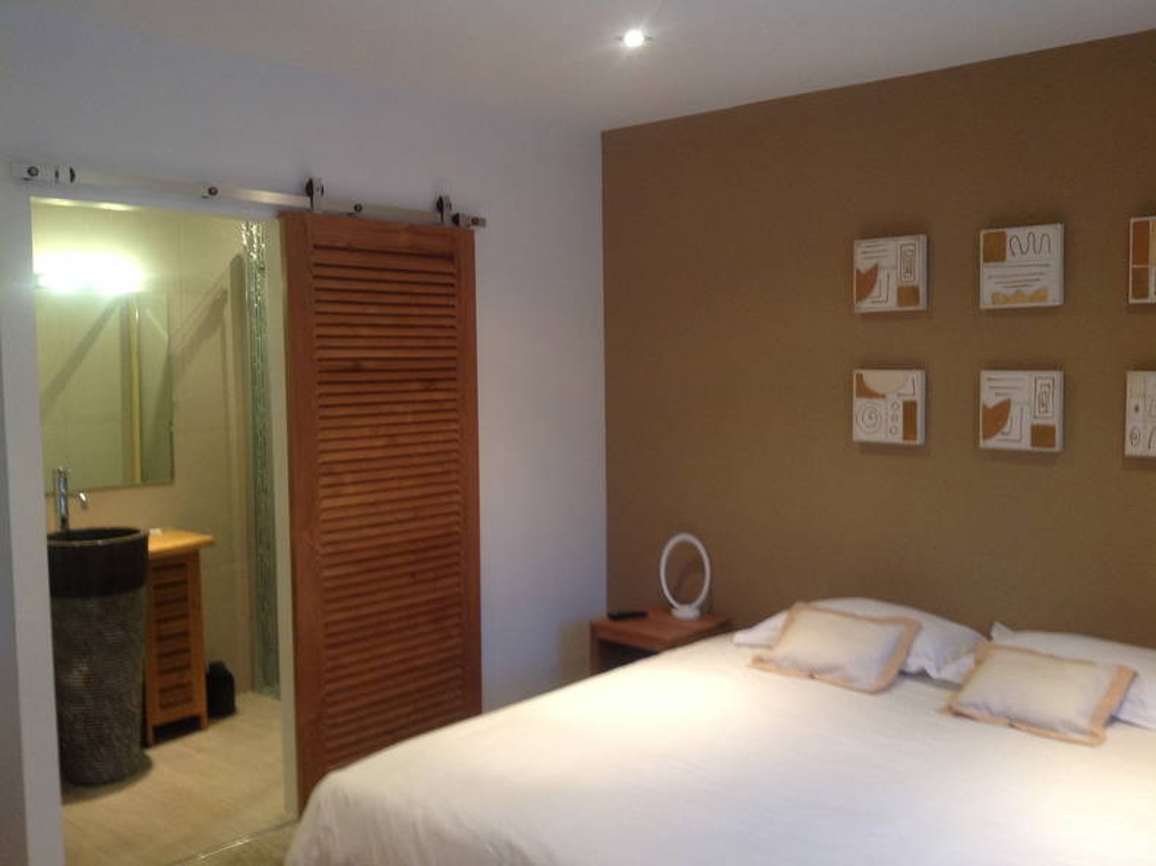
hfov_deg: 52.6
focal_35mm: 35
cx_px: 578
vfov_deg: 40.7
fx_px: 1168
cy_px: 433
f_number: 2.4
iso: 125
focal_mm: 4.28
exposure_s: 1/15
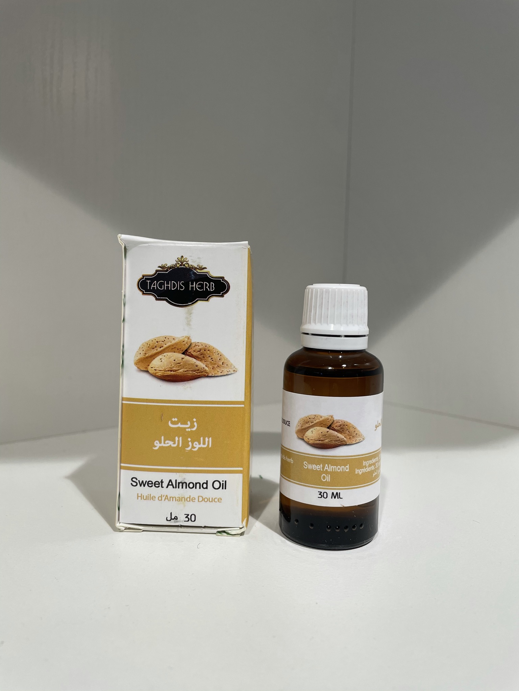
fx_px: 520
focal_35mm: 26
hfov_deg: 53.1
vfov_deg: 67.3
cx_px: 260
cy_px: 346
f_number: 1.6
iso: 50
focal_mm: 4.2
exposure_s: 1/100
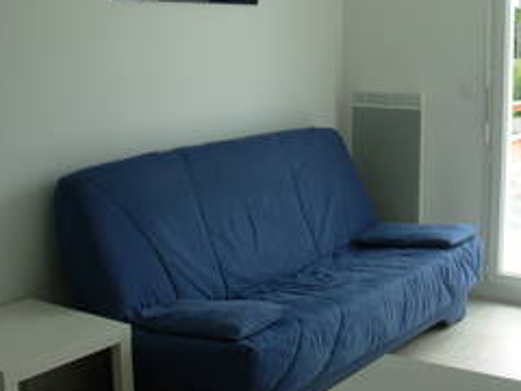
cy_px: 161
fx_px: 858
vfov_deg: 25.6
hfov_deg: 33.4
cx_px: 358
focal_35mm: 57
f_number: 4.9
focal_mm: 6.3
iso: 50
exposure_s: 1/93.2
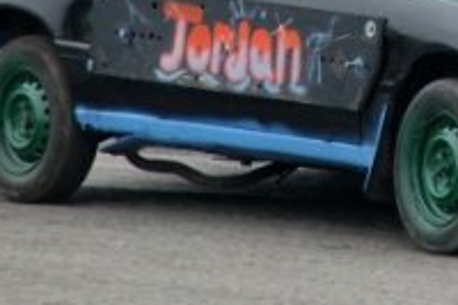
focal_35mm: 650
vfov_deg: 2.1
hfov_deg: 3.2
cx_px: 463
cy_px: -163
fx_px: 8257
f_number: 6
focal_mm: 135
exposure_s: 1/500
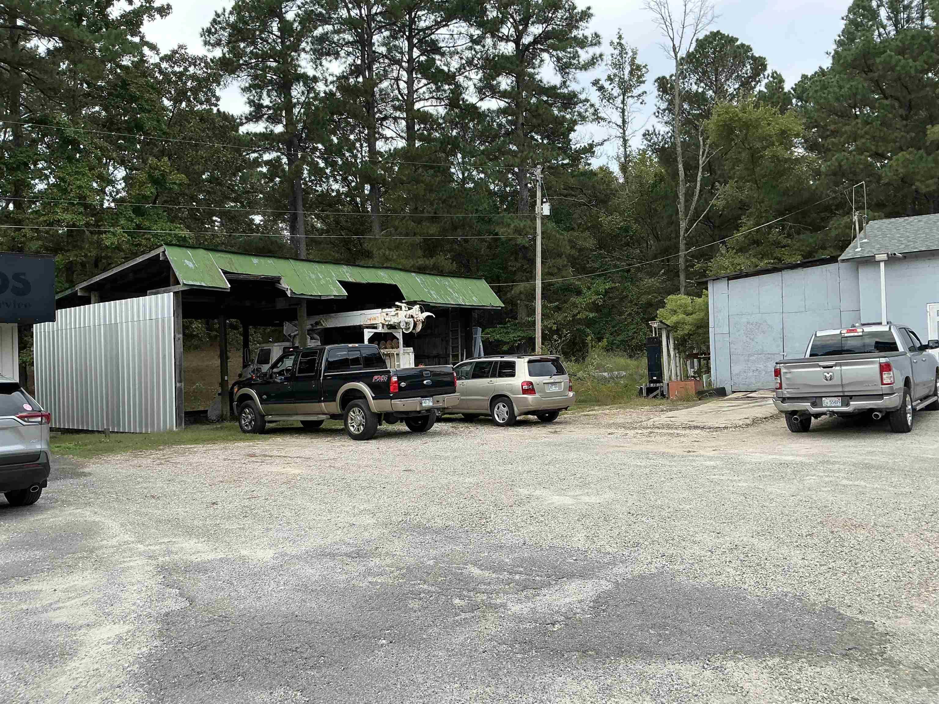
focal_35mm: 28
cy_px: 352
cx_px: 470
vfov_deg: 49.7
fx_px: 760
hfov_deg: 63.4
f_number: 1.8
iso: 25
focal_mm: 3
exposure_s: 1/781
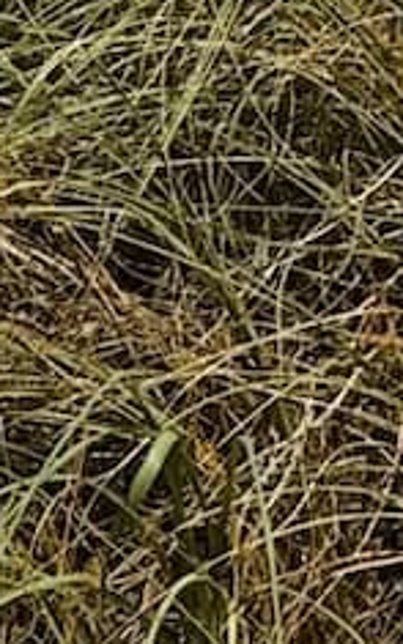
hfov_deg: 12.7
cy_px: -1225
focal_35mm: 101
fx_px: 1774
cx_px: -55
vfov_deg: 11.9
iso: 40
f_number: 2.2
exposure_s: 1/3717
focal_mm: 2.2
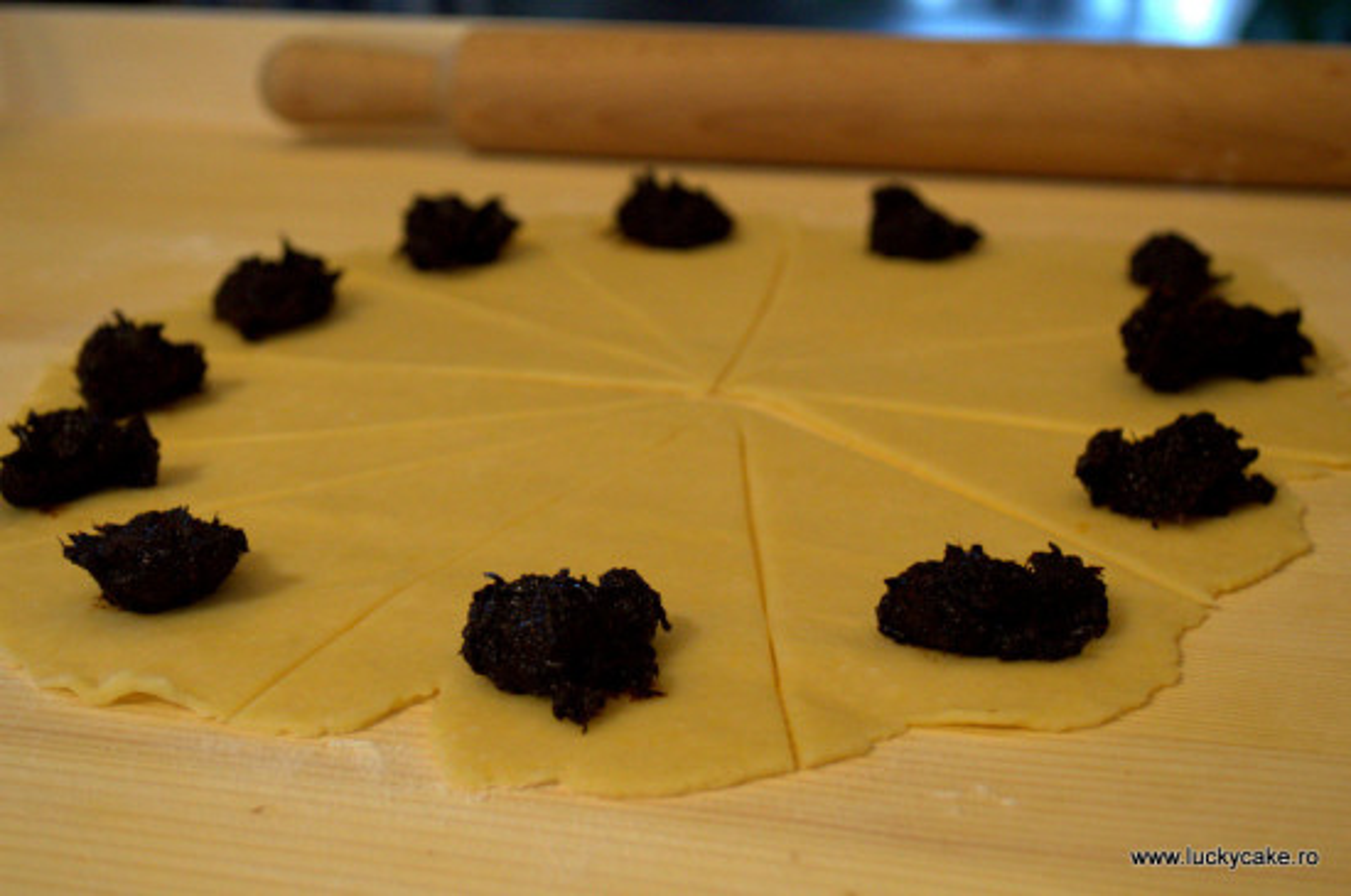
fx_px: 2248
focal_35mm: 60
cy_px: 448
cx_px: 676
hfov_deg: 33.4
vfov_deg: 22.6
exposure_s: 1/60
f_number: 5.3
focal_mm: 40
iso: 1400
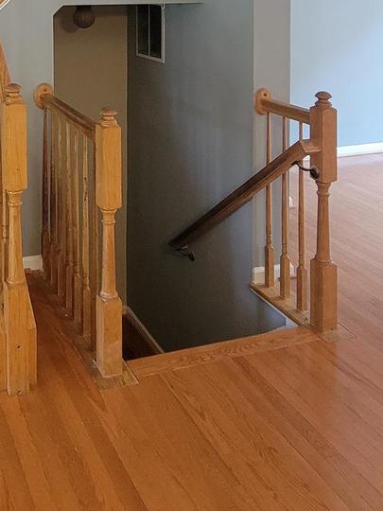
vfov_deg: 42.8
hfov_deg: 36.0
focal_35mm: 37
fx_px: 546
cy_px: -7
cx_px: 30
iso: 320
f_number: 2.2
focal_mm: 2.2
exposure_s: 1/40
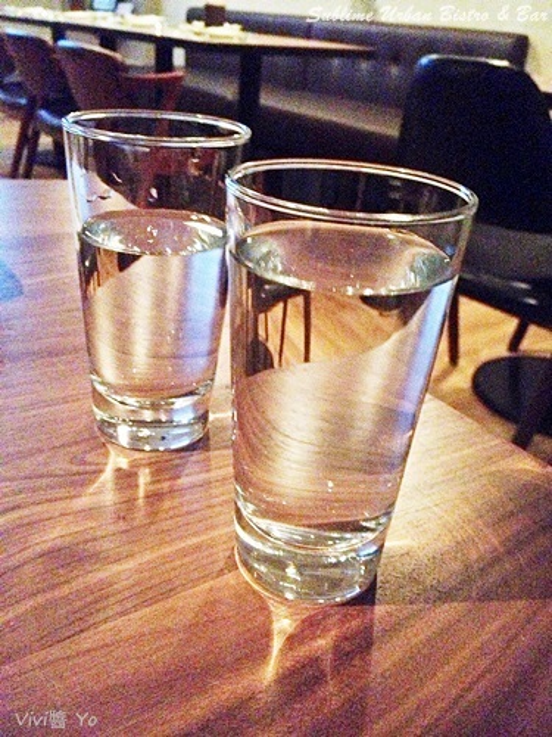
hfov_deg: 40.7
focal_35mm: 35
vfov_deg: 52.6
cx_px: 276
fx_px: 744
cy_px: 368
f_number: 2.4
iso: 800
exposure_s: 1/15
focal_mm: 4.28
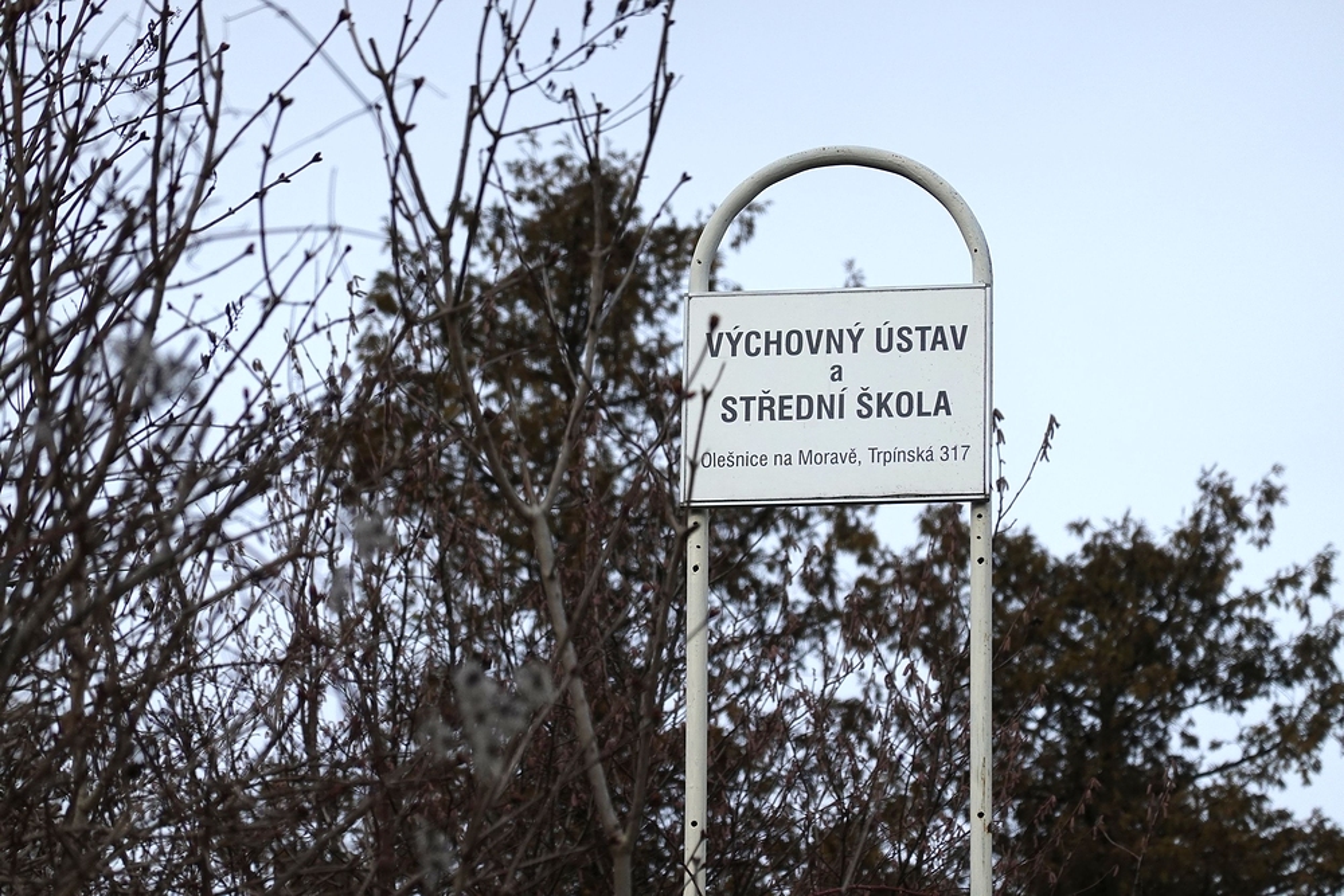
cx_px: 672
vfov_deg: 6.9
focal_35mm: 200
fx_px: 7467
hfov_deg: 10.3
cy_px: 448
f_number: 4.5
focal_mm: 72
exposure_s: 1/800
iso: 125
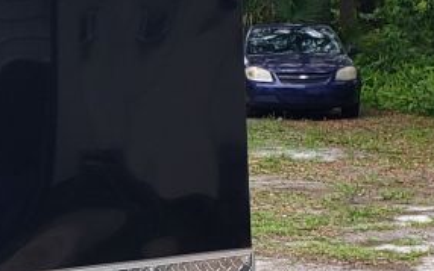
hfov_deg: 14.6
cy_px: 159
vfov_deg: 9.7
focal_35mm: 135
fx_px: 1597
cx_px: -187
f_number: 2.4
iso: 50
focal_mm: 4.3
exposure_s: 1/606
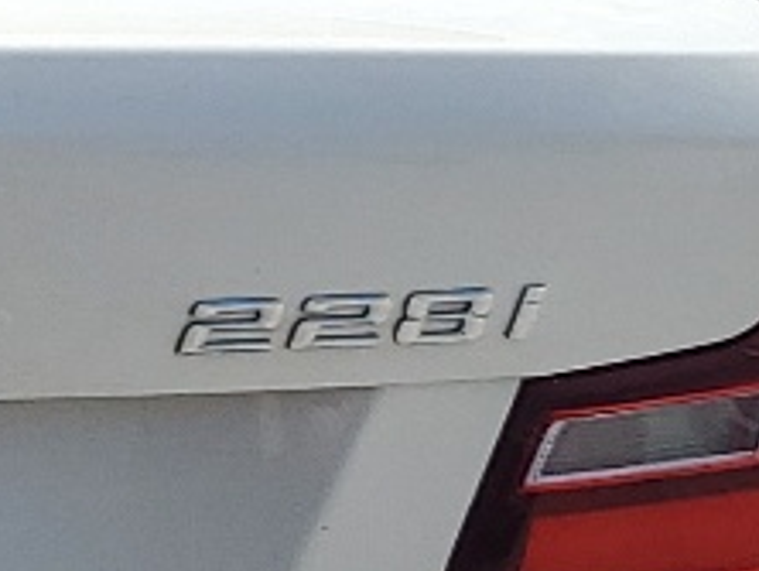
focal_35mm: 187
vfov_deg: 7.9
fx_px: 4105
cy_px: 745
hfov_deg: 9.9
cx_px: -704
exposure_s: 1/5000
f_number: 1.5
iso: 50
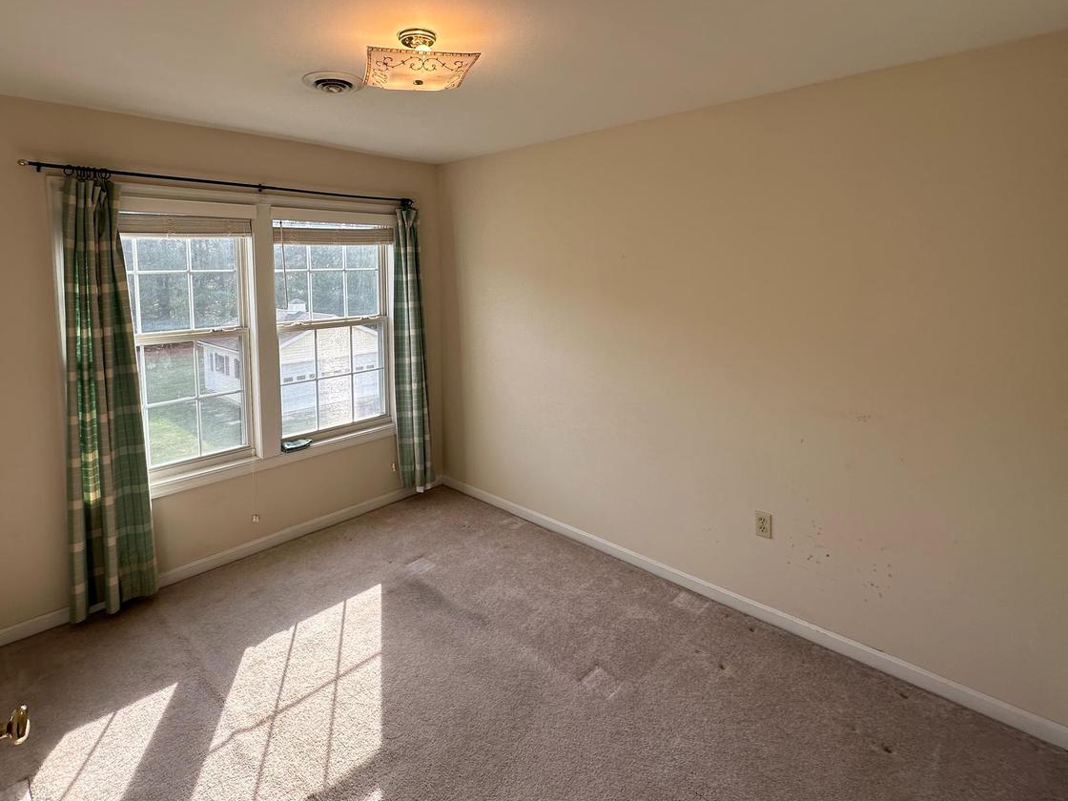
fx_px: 555
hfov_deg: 87.3
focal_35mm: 18
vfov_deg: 70.6
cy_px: 307
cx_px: 465
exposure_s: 1/309
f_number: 2.2
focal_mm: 2.22
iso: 40
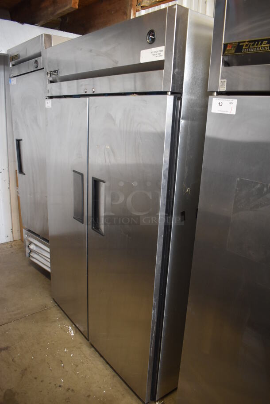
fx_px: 303
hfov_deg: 48.0
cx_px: 135
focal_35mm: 27
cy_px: 202
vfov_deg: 67.3
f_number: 3.5
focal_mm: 18
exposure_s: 1/125
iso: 1400
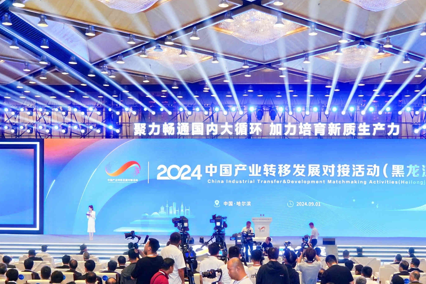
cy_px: 201
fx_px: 544
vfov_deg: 28.9
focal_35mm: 46
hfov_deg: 42.3
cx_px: 274
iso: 800
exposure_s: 1/250
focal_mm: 24
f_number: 4
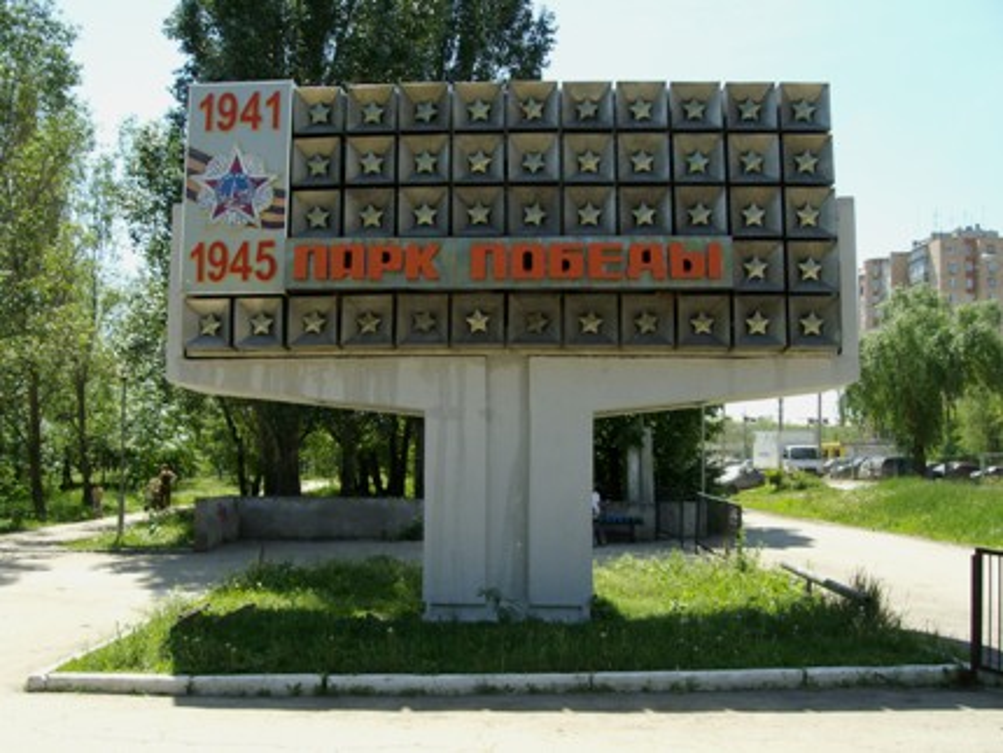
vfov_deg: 39.7
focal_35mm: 36
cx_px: 502
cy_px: 376
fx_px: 1044
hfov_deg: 51.3
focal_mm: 6
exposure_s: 1/200
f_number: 4.8
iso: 80
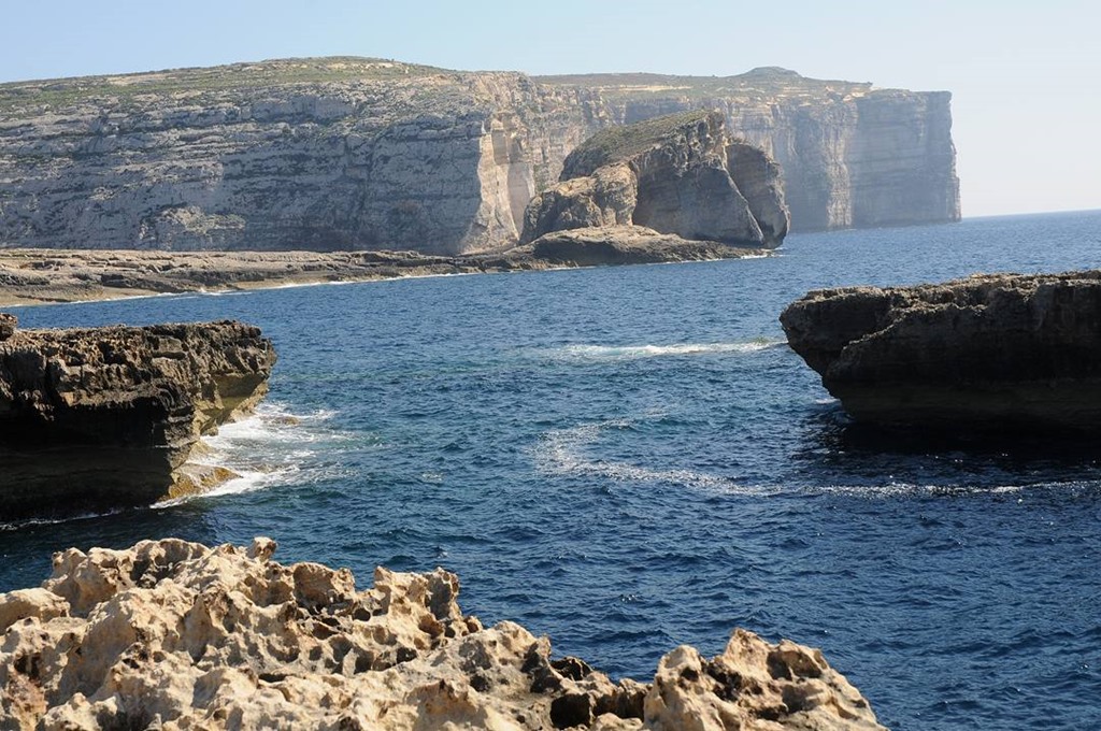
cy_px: 366
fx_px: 1741
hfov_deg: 35.1
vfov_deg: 23.7
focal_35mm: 57
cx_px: 550
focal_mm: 38
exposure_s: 1/400
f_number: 9
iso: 250
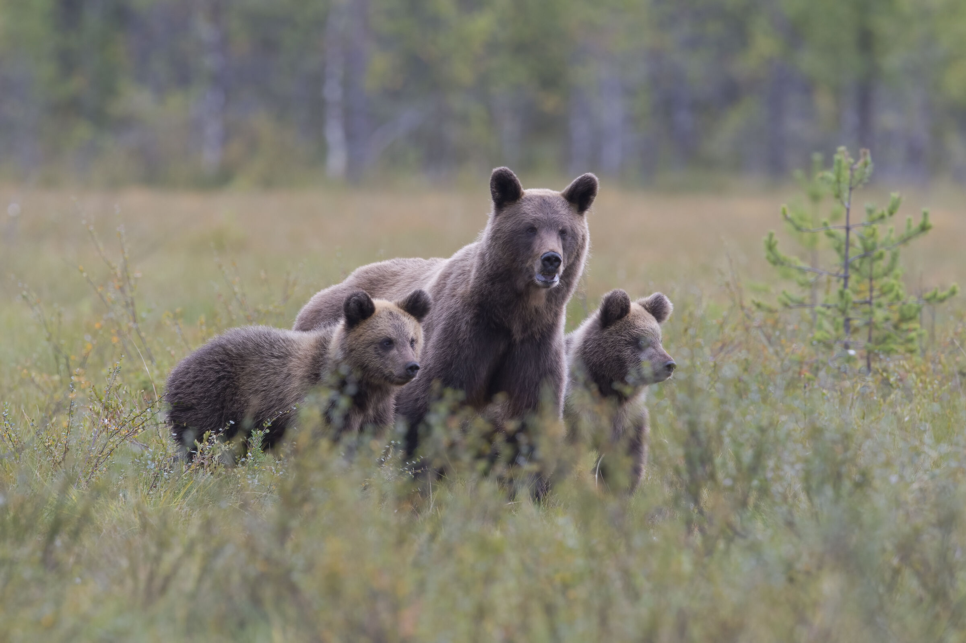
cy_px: 322
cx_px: 483
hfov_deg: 2.4
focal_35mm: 850
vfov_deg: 1.6
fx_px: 22793
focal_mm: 850
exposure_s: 1/125
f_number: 9
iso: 2000
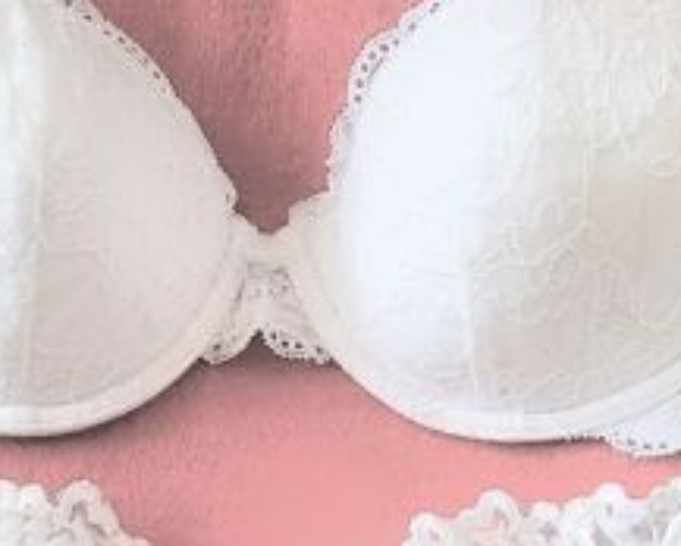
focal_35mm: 54
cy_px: 436
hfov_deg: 34.7
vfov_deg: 27.6
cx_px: 298
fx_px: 1089
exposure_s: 1/50
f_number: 2
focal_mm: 4.6
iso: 125
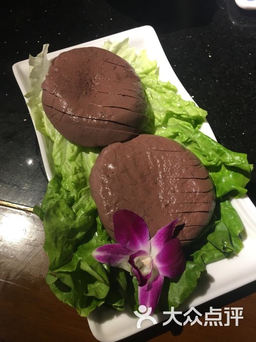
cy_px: 171
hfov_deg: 48.2
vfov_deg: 61.7
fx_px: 286
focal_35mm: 29
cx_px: 128
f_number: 2.2
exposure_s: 1/33
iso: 100
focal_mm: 4.15
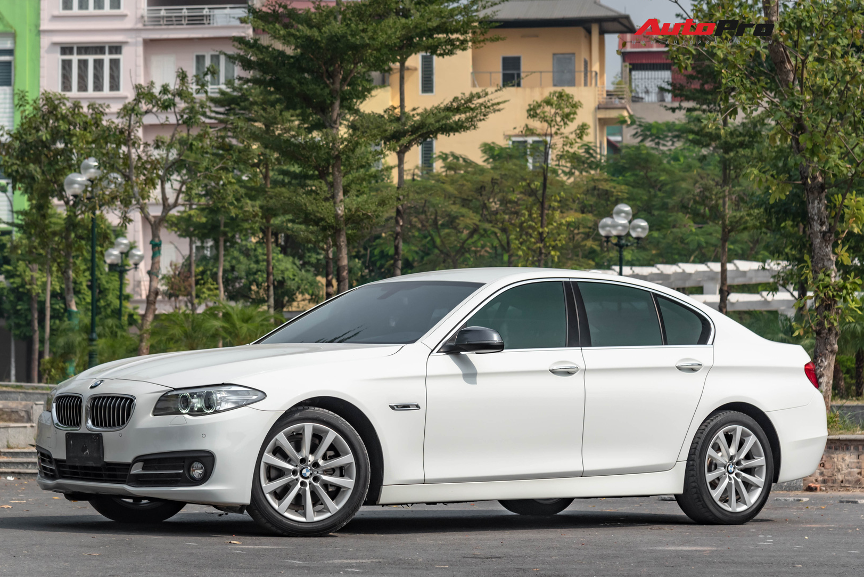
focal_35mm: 106
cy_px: 280
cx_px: 419
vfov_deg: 12.9
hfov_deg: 19.3
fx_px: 2545
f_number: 5.6
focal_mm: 86
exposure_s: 1/1250
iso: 250
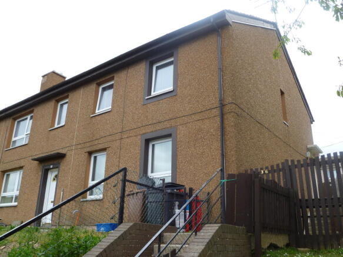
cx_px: 172
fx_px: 317
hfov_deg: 56.8
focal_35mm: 32
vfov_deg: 44.1
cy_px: 128
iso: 80
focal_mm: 5.7
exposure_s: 1/160
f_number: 3.5
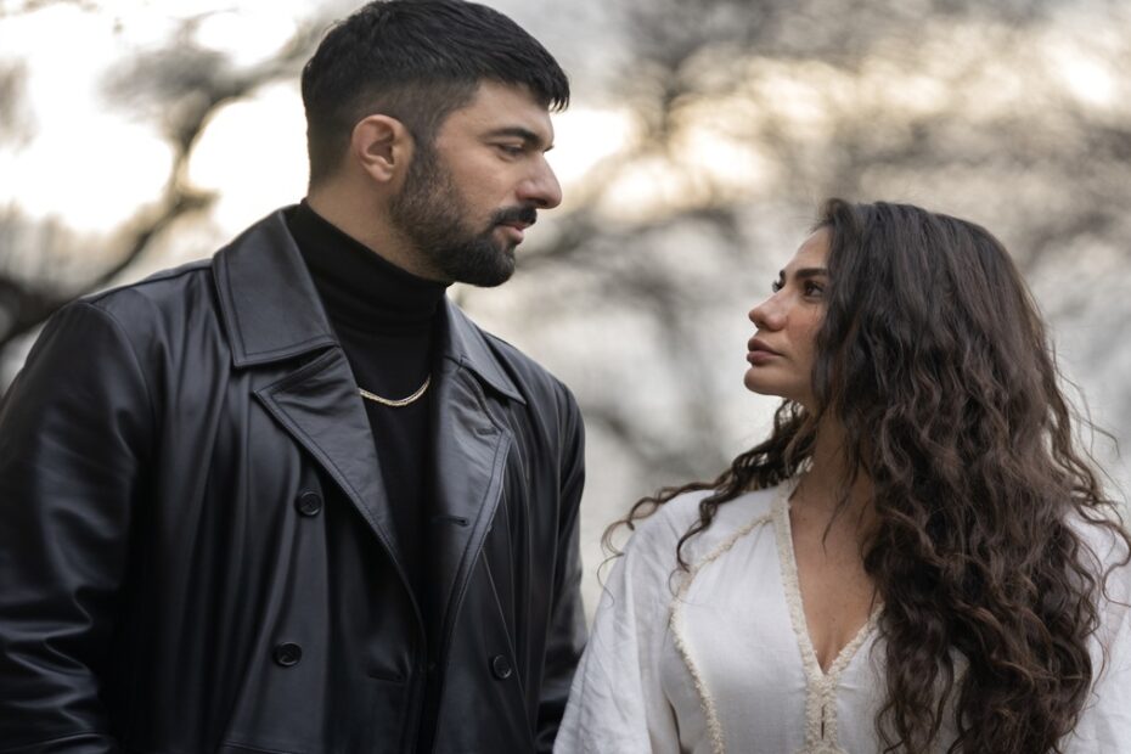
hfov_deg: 16.0
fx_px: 4021
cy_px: 377
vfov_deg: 10.7
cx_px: 566
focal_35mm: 128
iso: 250
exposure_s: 1/200
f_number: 2.8
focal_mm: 128
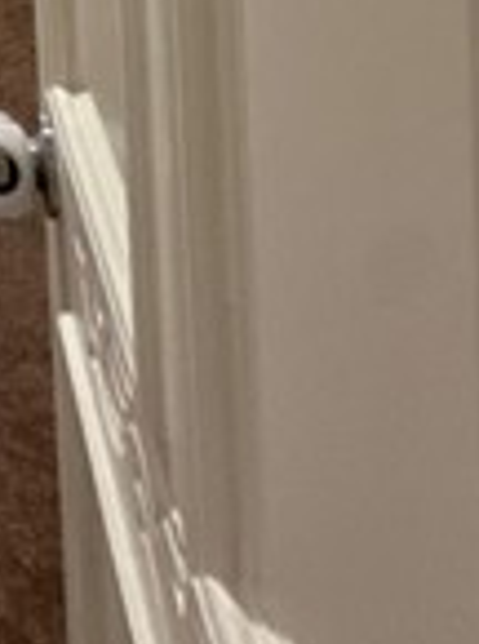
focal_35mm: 62
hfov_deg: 16.5
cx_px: -532
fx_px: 1149
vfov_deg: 22.0
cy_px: -462
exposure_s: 1/60
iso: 800
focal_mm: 2.22
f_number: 2.2
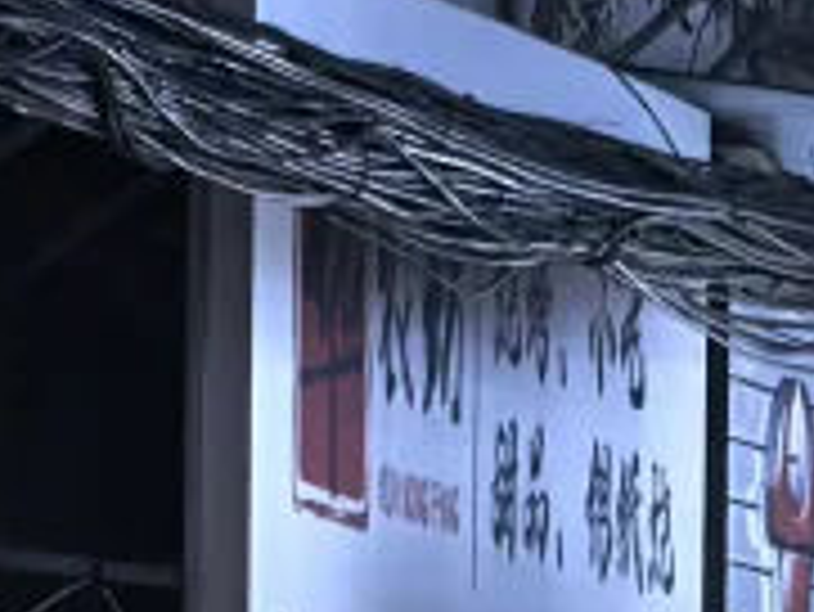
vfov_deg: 1.9
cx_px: 3049
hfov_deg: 2.5
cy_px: -472
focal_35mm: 764
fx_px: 17977
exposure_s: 2
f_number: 2.1
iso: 50
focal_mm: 15
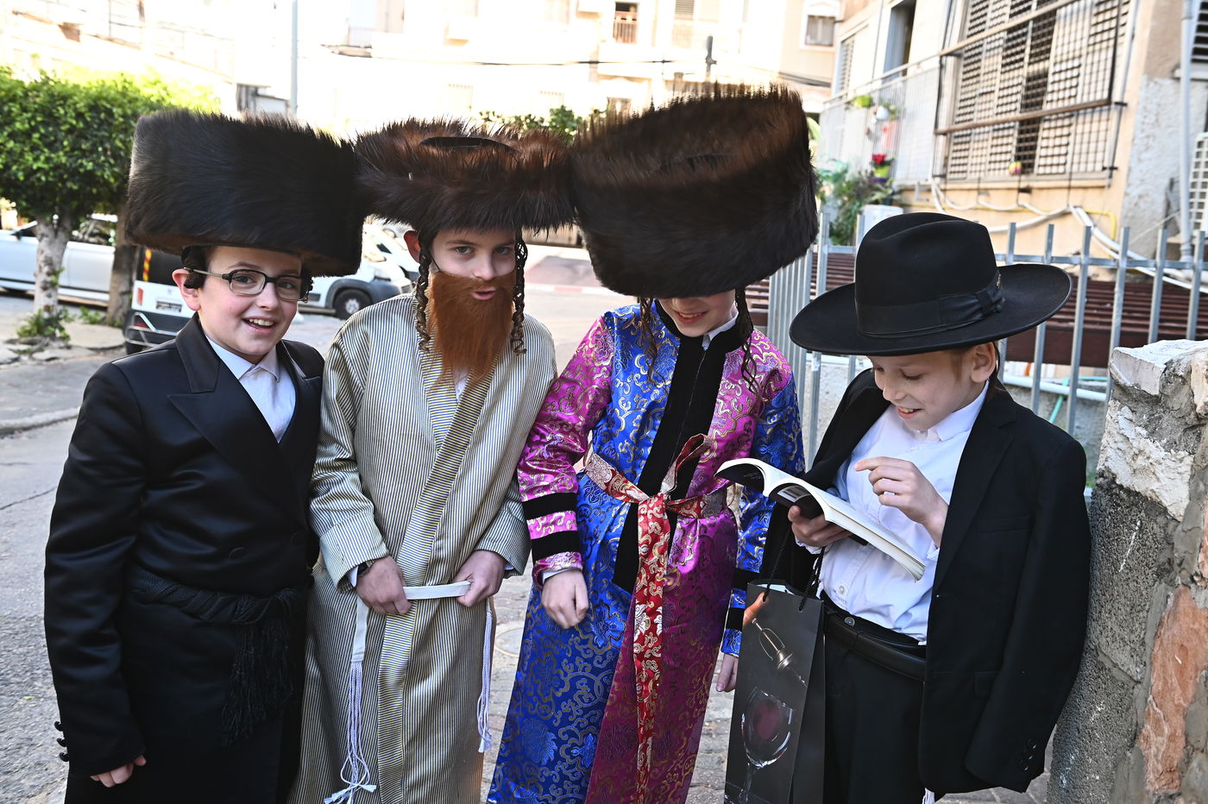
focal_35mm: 34
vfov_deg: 38.8
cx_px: 604
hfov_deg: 55.8
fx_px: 1140
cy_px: 402
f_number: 5.6
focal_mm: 34
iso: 400
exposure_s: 1/200
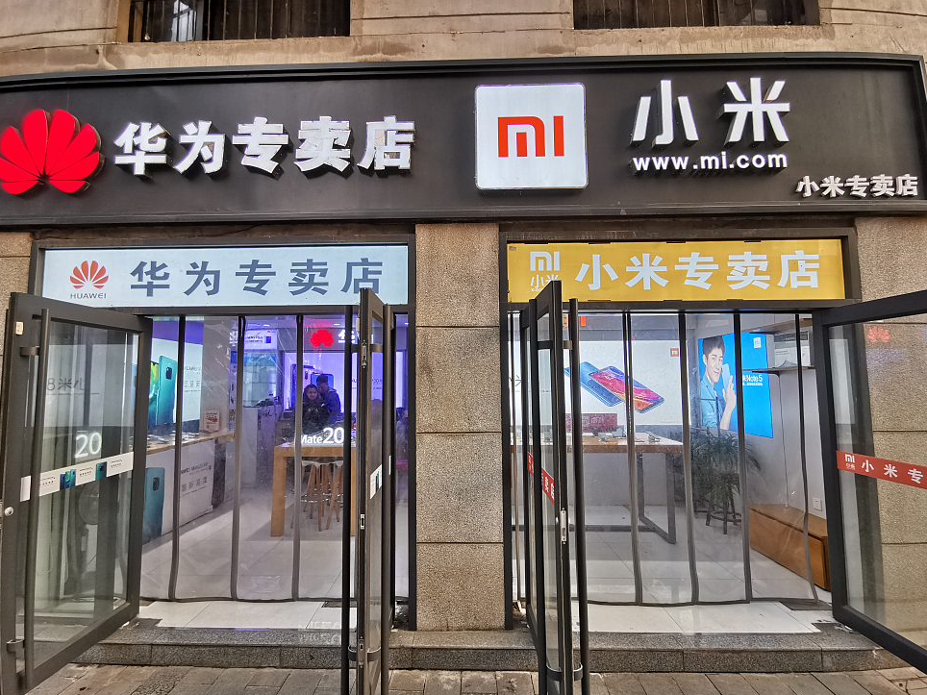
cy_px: 345
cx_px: 451
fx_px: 455
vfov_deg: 74.7
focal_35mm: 17
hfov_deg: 91.0
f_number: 2.2
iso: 50
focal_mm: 3.95
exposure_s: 1/103
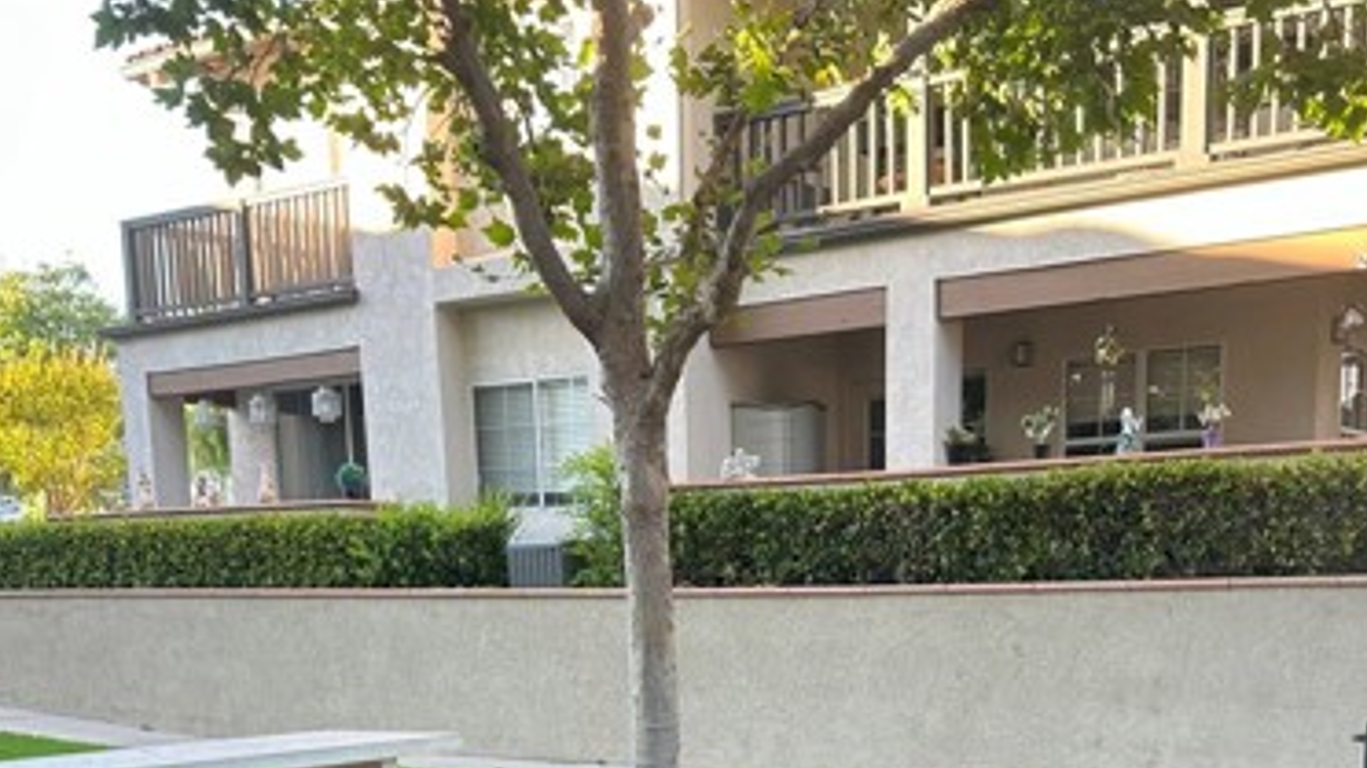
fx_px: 1631
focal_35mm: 45
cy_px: 856
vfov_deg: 24.6
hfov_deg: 45.4
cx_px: 753
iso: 80
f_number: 1.78
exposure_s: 1/121
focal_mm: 6.86
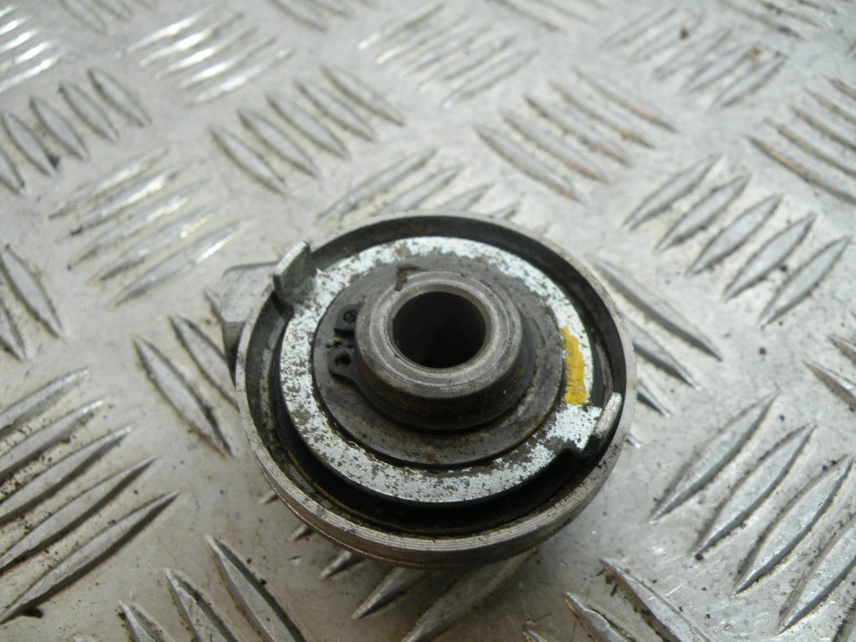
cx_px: 428
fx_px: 668
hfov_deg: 65.3
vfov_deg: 51.4
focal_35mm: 27
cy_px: 321
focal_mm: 4.7
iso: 90
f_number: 2.8
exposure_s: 1/59.6
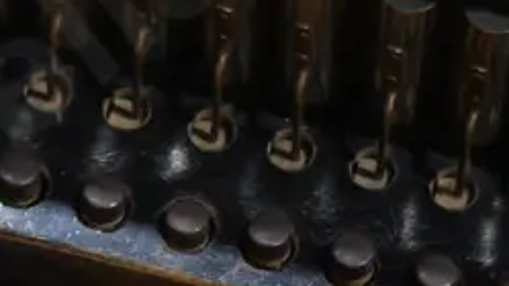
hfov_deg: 8.0
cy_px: -160
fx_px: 3630
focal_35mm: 269
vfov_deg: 4.5
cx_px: 350
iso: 400
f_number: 5.4
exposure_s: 1/60
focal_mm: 30
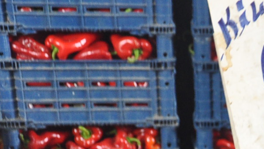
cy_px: 259
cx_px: 381
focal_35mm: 156
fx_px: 1092
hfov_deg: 13.1
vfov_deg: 7.6
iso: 720
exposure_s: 1/30
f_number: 4
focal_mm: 28
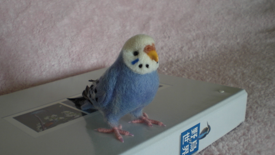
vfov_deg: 28.4
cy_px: 78
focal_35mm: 42
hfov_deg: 48.4
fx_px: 306
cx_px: 139
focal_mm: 6.3
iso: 50
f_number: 3.1
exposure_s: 1/40
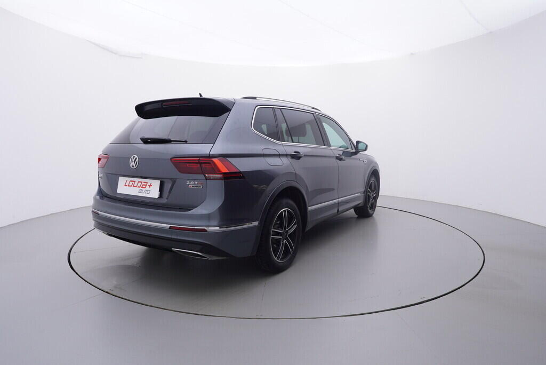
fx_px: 341
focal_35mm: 22
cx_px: 273
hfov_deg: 77.3
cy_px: 182
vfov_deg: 56.2
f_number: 5
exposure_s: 1/80
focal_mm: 15
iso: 200
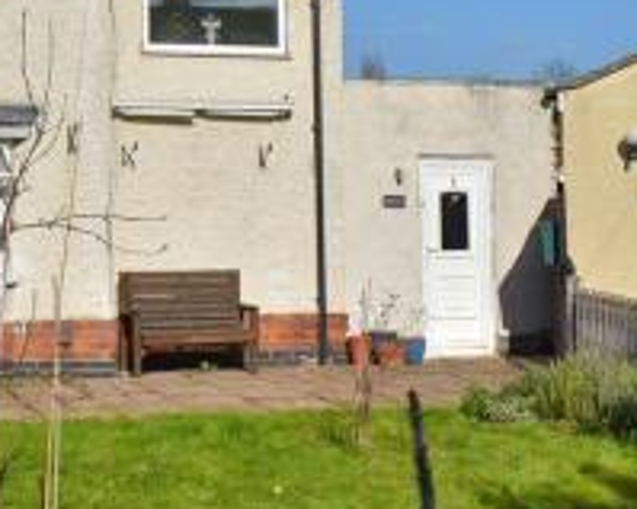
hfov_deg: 24.6
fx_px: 1394
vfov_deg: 20.3
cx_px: 5
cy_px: 59
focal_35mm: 74
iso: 100
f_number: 10
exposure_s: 1/400
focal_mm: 22
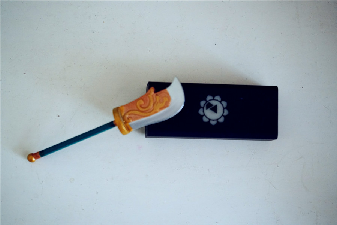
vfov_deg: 19.5
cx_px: 168
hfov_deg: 28.8
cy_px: 112
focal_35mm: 70
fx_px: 655
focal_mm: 70
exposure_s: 1/80
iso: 6400
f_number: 5.6
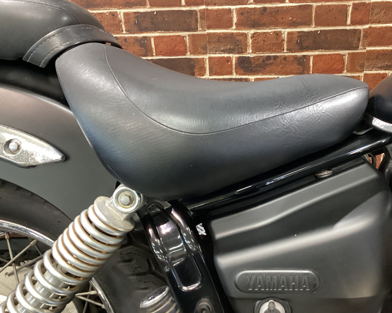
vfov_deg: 39.1
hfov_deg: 47.6
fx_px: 441
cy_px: 144
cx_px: 240
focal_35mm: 38
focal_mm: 3.3
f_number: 2.4
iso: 400
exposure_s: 1/30
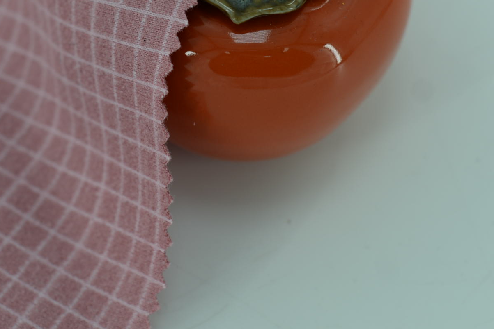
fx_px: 1716
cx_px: 159
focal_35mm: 125
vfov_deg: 10.9
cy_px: 59
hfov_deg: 16.3
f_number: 3.5
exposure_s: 1/250
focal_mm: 50
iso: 100
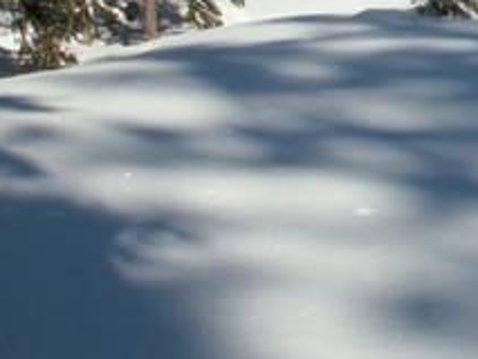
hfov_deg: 17.6
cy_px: -61
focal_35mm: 105
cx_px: 604
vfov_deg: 13.7
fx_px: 1451
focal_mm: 5.86
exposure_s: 1/250
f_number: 8
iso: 50
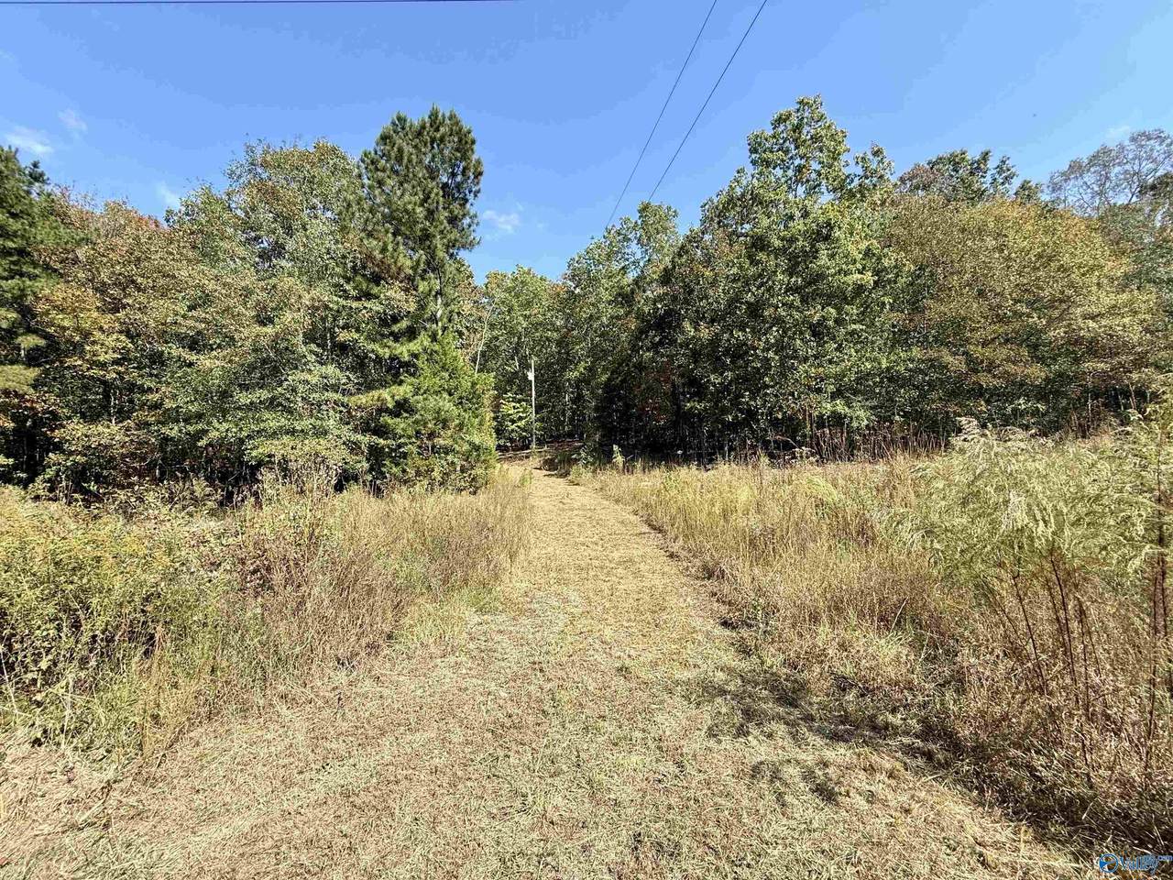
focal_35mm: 14
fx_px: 474
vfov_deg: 85.7
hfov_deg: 102.1
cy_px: 440
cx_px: 586
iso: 50
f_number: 2.2
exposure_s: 1/760
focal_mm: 2.22
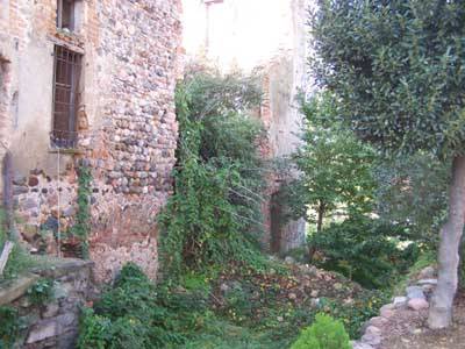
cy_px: 174
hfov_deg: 49.0
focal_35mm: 38
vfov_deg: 37.7
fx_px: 510
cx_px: 232
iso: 140
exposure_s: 1/125
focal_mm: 6.3
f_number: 2.8
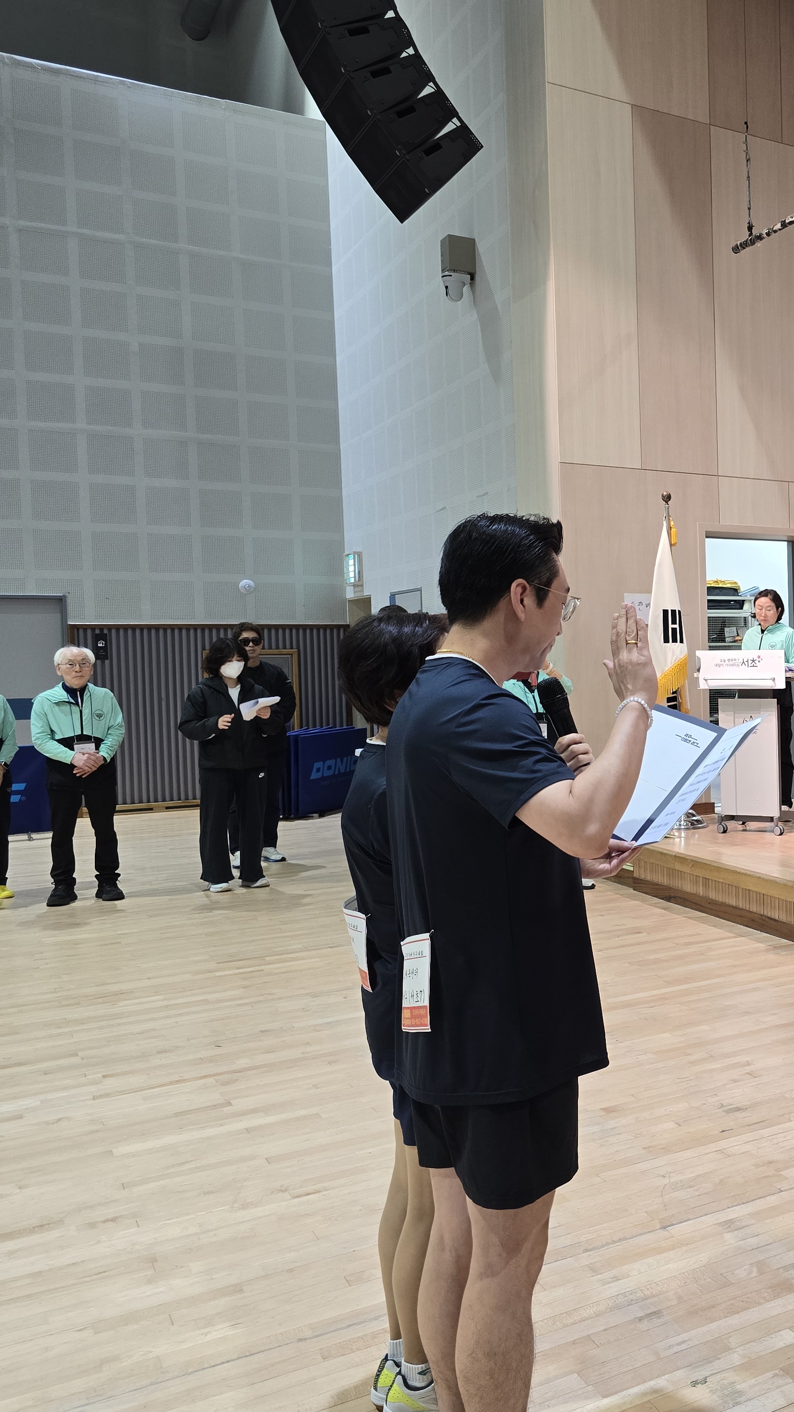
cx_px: 896
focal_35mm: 34
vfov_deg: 58.0
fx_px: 1273
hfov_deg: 30.6
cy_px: 700
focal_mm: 6.3
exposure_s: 1/53
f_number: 1.7
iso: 125
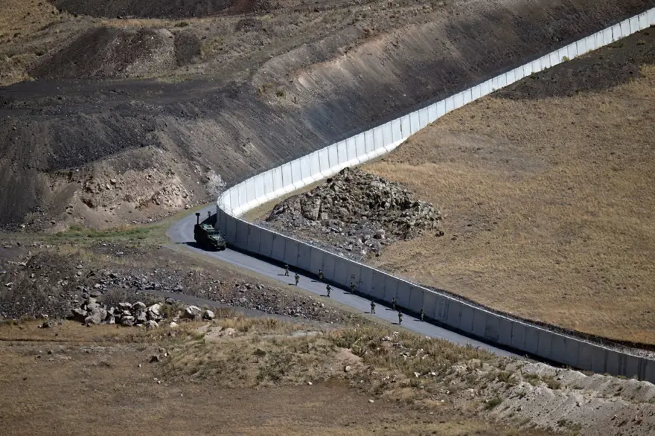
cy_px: 218
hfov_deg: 5.2
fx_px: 7275
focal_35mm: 400
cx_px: 328
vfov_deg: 3.4
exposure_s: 1/2000
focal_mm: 400
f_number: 6.3
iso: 320
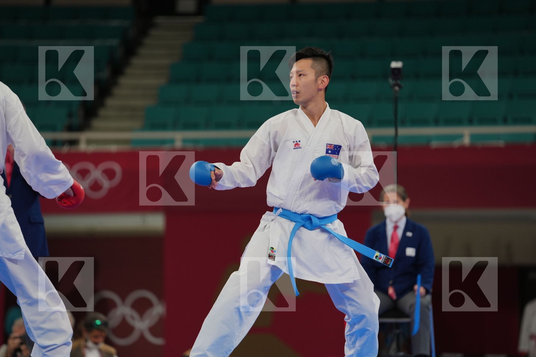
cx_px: 268
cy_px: 178
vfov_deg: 6.9
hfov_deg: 10.3
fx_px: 2978
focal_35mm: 200
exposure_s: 1/1000
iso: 500
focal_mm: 200
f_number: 2.8
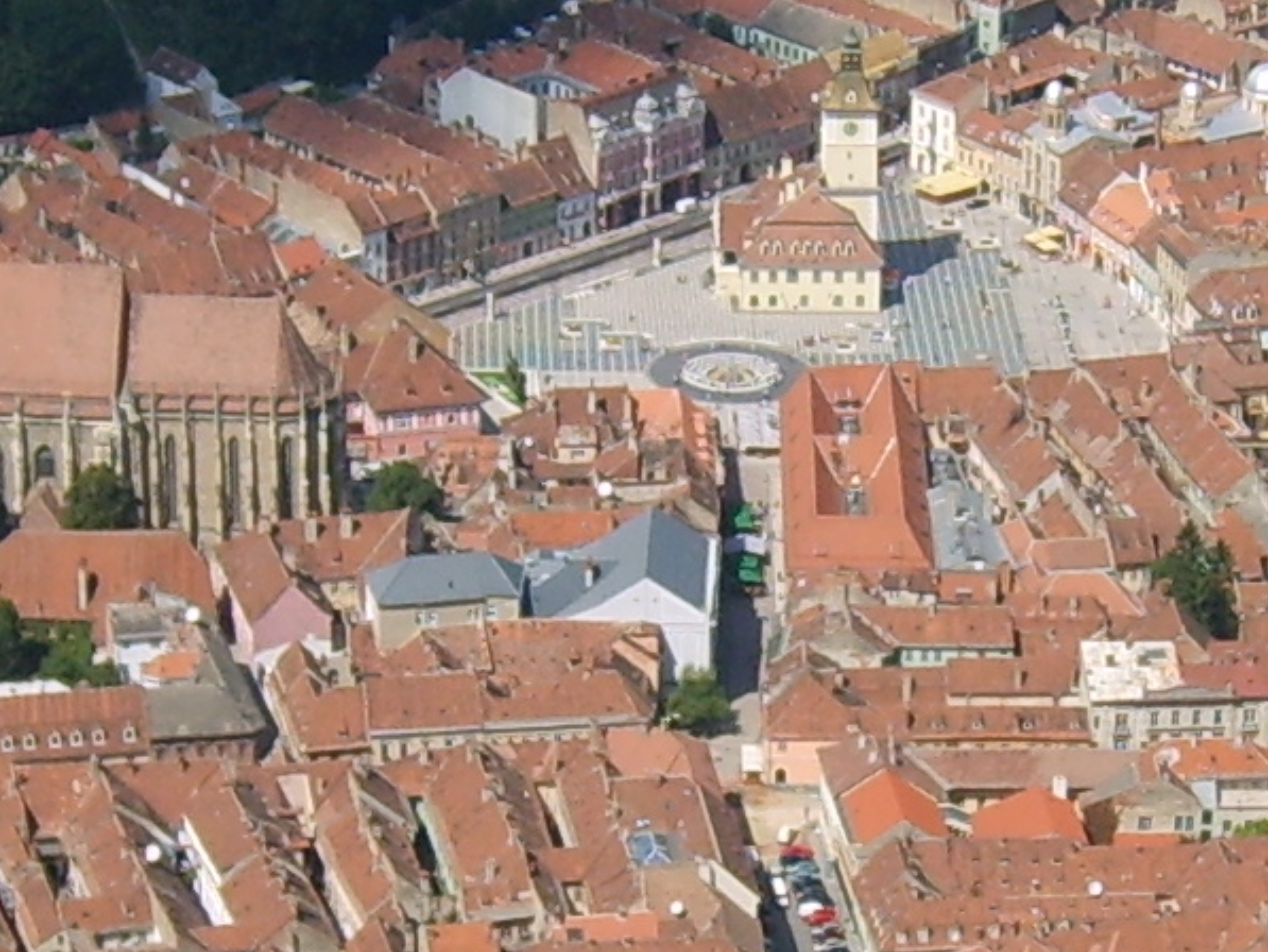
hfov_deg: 12.9
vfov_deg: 9.8
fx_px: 5569
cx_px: 947
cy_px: 614
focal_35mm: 152
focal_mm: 5.8
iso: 50
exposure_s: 1/180
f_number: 7.1
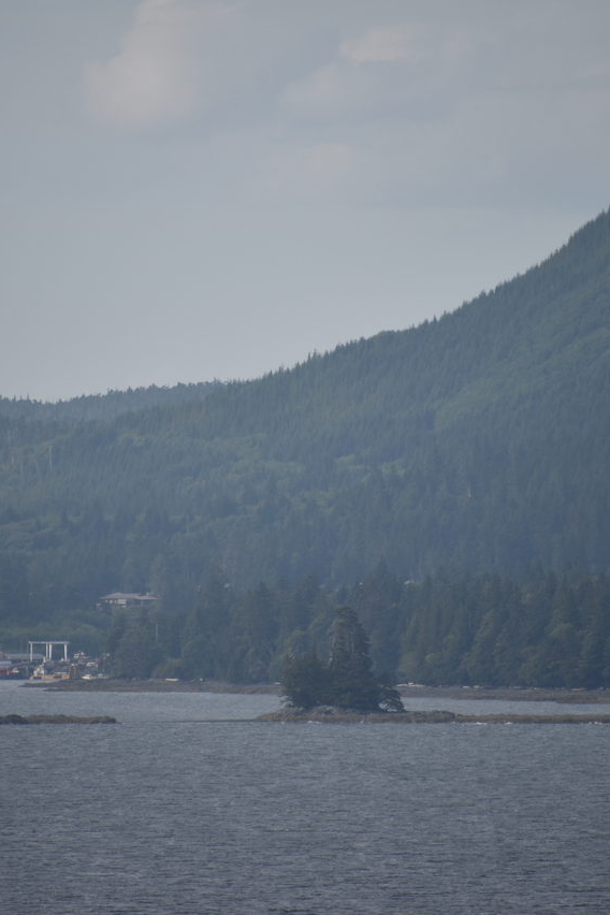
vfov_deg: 4.6
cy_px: 458
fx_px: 11462
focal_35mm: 451
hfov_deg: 3.0
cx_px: 287
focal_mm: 300
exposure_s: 1/640
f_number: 5.6
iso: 110
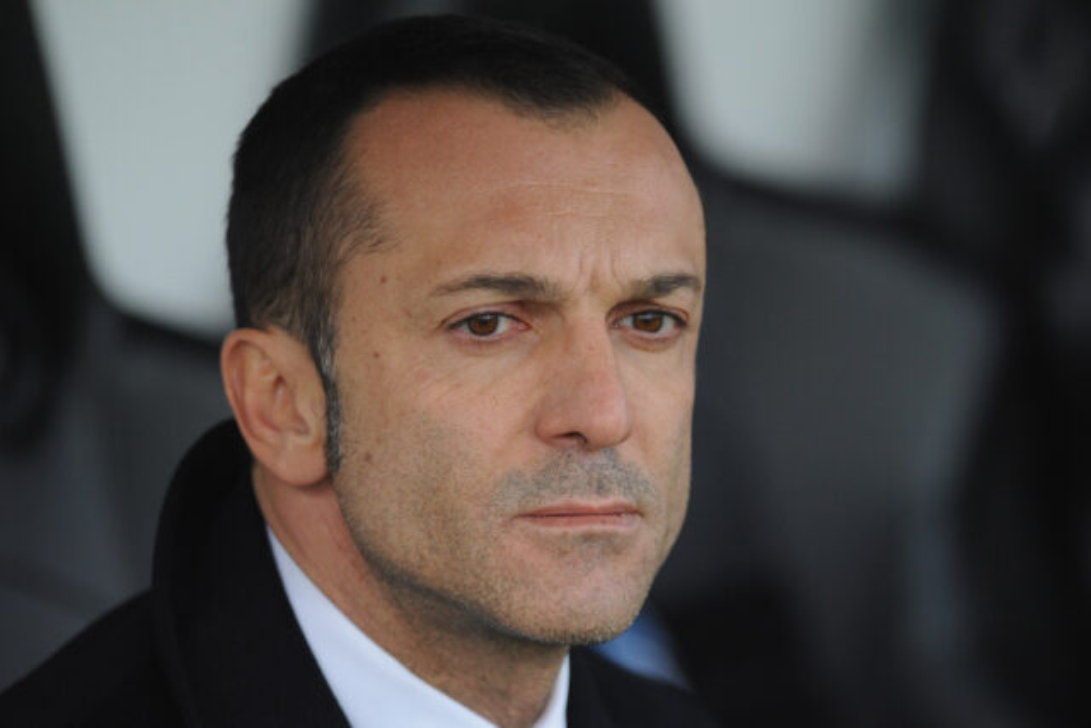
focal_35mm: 420
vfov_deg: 3.3
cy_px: 364
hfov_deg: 4.9
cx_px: 546
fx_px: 12730
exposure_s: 1/800
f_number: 4
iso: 1600
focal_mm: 420
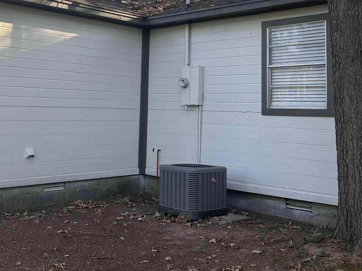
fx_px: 481
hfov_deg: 41.1
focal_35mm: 46
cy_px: 51
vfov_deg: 30.7
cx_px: 155
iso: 50
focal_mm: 5.7
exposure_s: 1/394
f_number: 1.5
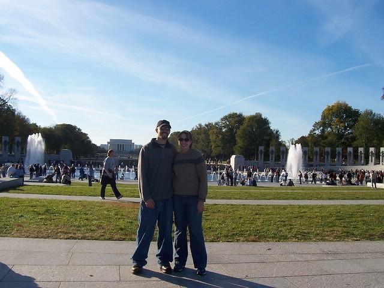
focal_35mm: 37
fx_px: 410
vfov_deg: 38.7
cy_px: 144
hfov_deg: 50.1
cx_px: 192
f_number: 5.6
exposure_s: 1/500
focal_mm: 5.6
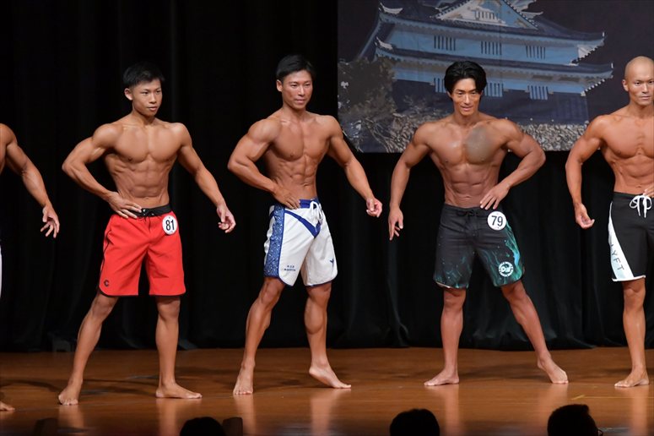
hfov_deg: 8.1
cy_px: 218
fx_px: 4630
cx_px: 327
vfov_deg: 5.4
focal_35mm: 255
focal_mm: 170
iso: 5000
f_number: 5.6
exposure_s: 1/400
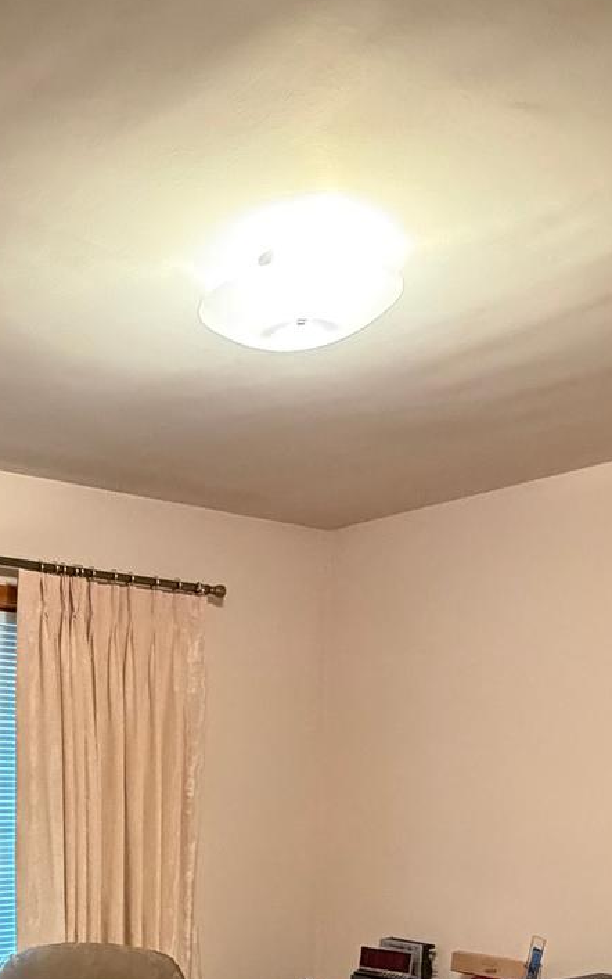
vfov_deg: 41.0
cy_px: 954
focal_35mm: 43
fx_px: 1147
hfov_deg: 29.4
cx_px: 161
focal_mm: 2.22
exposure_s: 1/60
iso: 640
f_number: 2.2
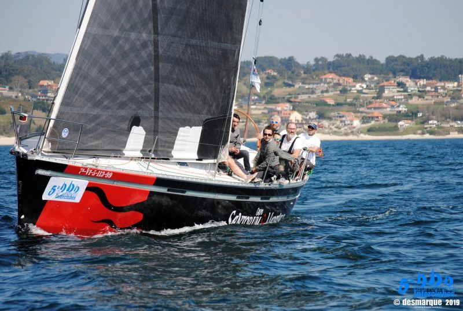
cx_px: 232
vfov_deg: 7.9
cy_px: 156
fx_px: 2242
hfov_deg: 11.8
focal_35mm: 174
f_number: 5.6
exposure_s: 1/500
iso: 100
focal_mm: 116
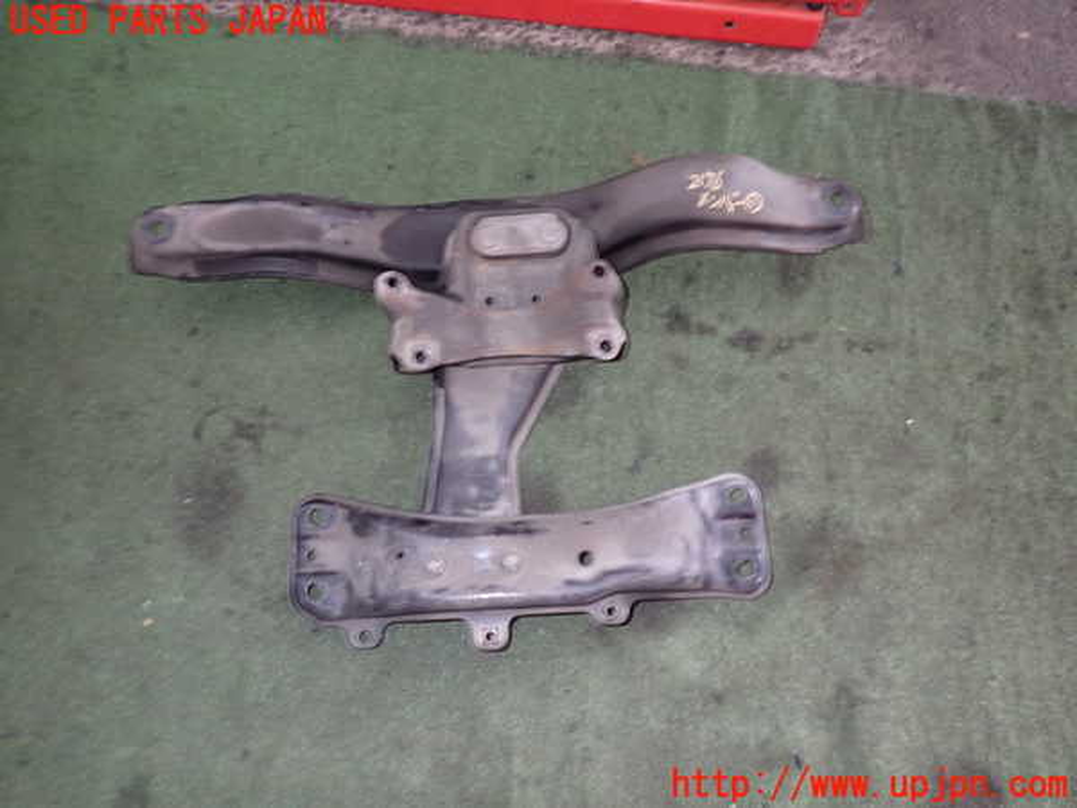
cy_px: 404
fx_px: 778
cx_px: 538
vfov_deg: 54.9
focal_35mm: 25
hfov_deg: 69.4
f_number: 2
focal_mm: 4.5
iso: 320
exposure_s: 1/30
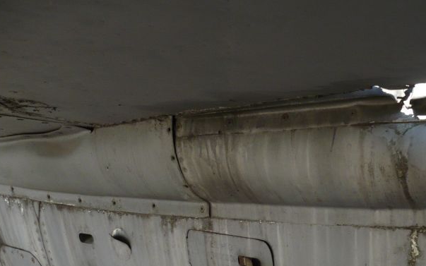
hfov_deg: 31.5
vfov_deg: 20.2
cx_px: 352
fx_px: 731
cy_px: 248
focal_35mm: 63
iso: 100
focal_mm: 5.8
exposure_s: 1/250
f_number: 2.8
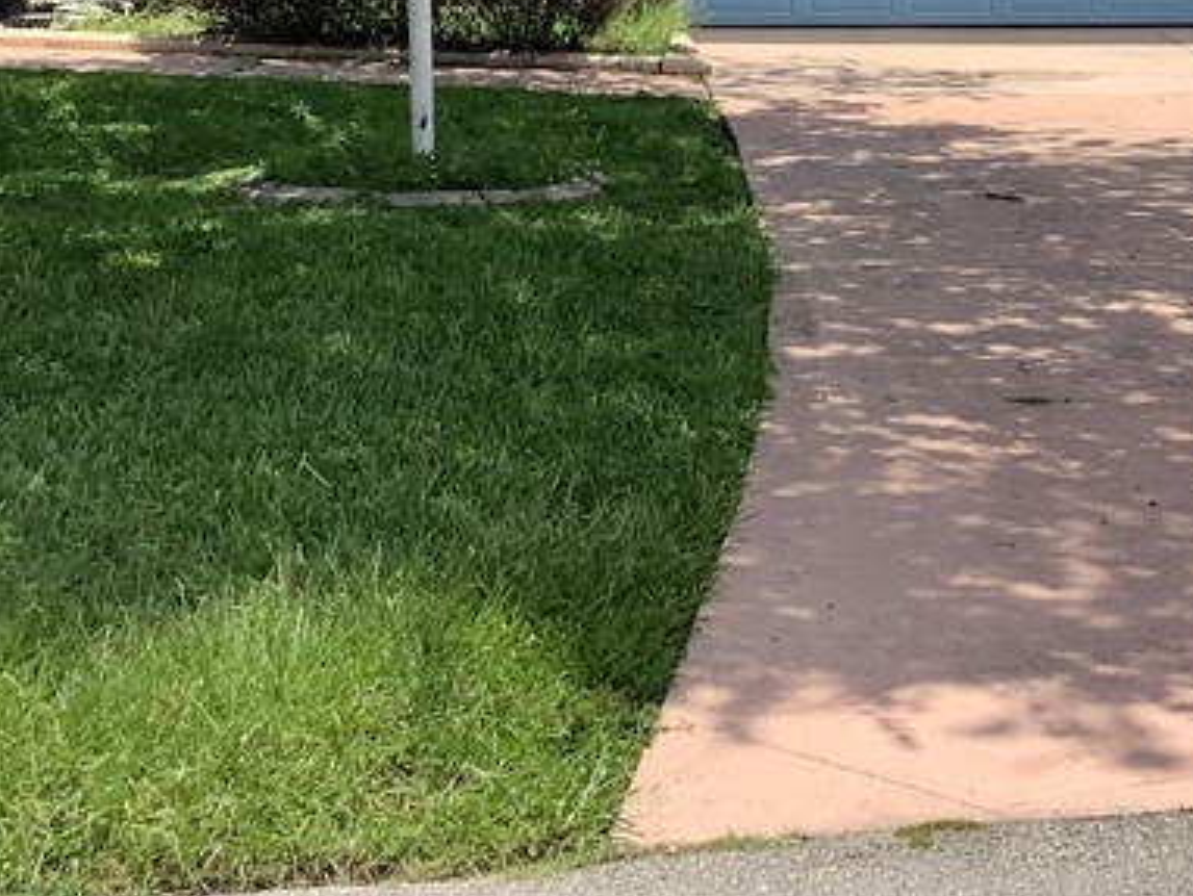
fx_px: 2862
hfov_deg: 23.4
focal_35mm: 83
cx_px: 840
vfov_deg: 17.1
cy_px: -125
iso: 25
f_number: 2.4
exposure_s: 1/1631
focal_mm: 3.3
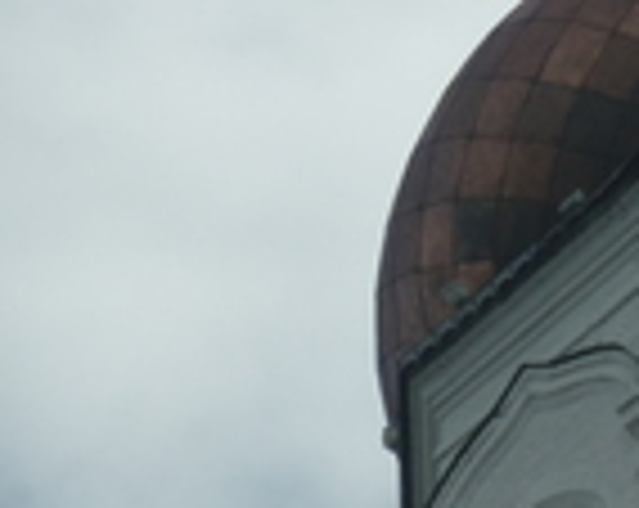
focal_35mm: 409
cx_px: 886
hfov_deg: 4.7
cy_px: 454
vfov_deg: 3.8
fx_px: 7719
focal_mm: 22
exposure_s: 1/640
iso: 80
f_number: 5.9
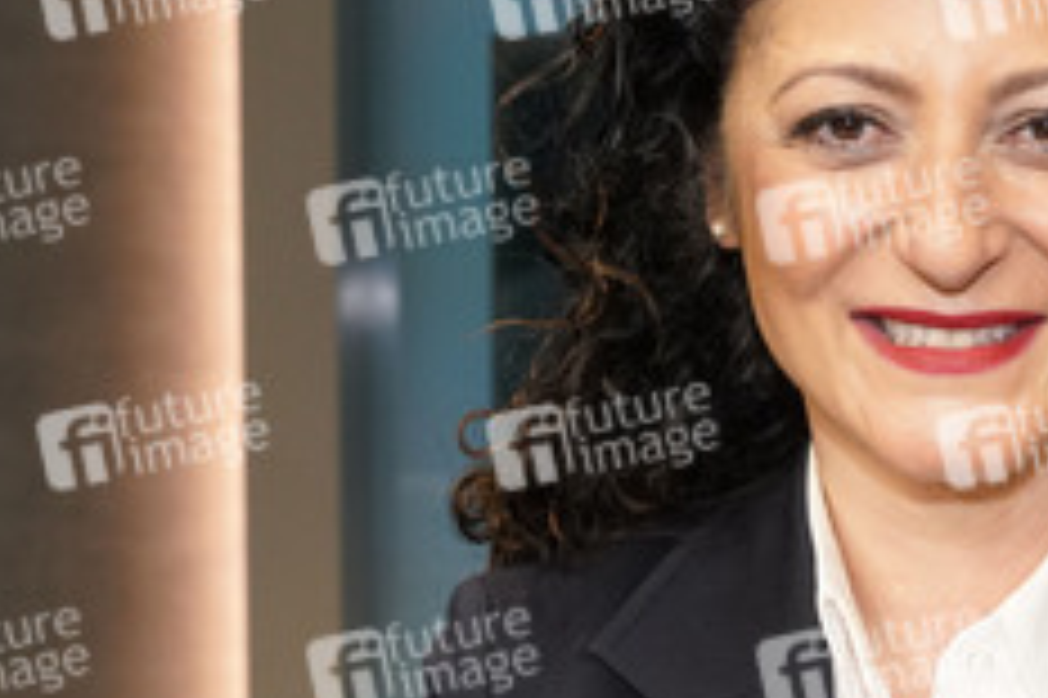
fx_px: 1745
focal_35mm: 60
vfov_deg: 22.6
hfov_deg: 31.9
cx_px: 933
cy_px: 324
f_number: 5
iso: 2000
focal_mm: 31
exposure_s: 1/160
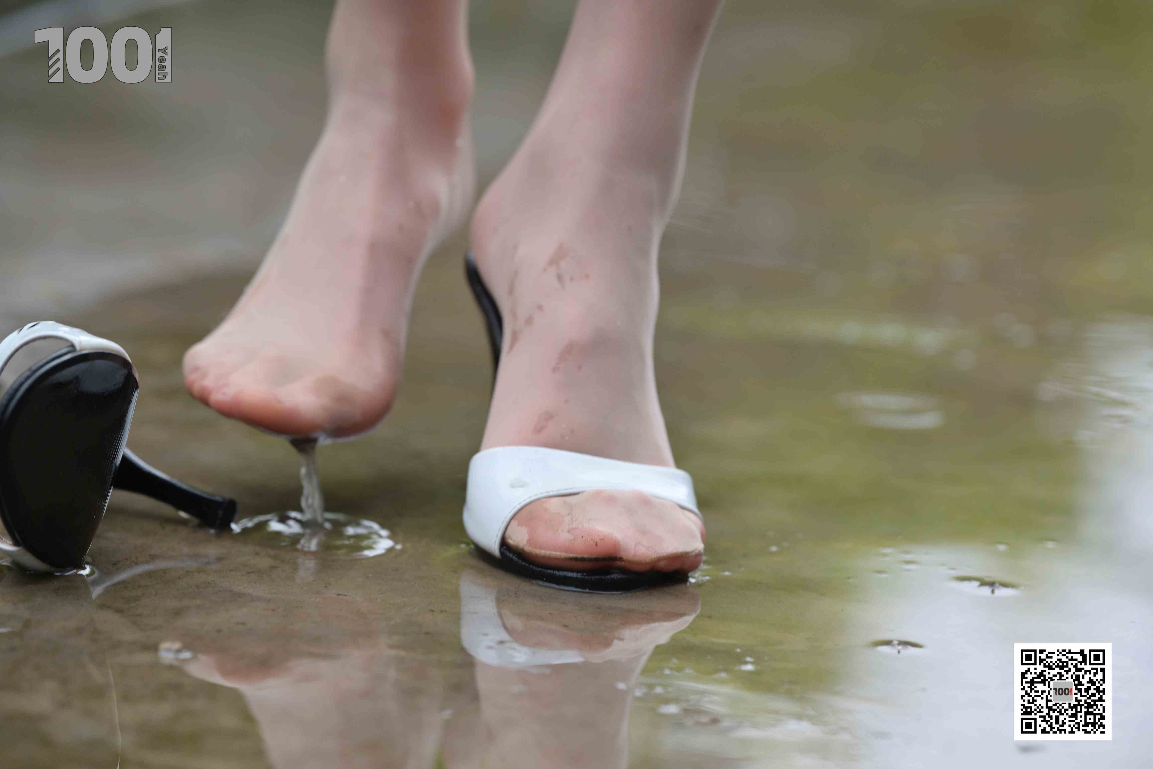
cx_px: 576
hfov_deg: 11.1
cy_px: 384
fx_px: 5925
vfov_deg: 7.4
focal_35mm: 185
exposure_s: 1/250
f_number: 4.5
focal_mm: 185
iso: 640
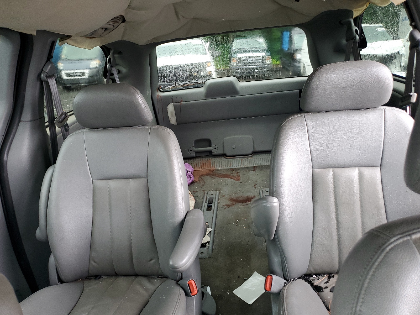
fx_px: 315
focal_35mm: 26
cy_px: 158
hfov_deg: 67.3
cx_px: 210
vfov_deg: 53.1
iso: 110
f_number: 1.5
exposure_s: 1/60.2
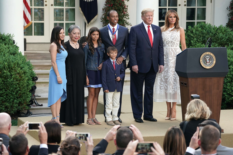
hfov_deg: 14.3
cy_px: 78
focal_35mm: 143
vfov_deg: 9.6
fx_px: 925
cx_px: 116
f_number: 5.6
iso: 1000
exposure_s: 1/640
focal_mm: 143
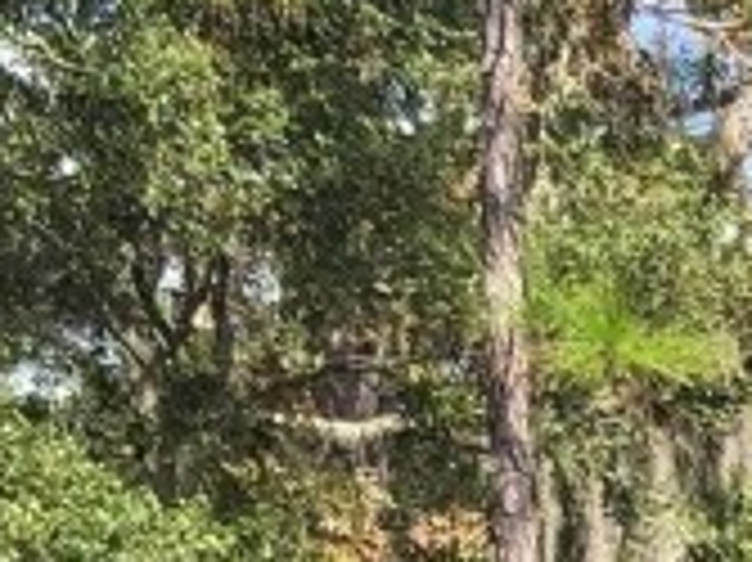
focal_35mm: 172
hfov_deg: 9.5
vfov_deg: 8.4
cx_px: 2103
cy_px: 953
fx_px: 3734
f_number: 1.8
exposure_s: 1/1104
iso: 20
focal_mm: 3.99
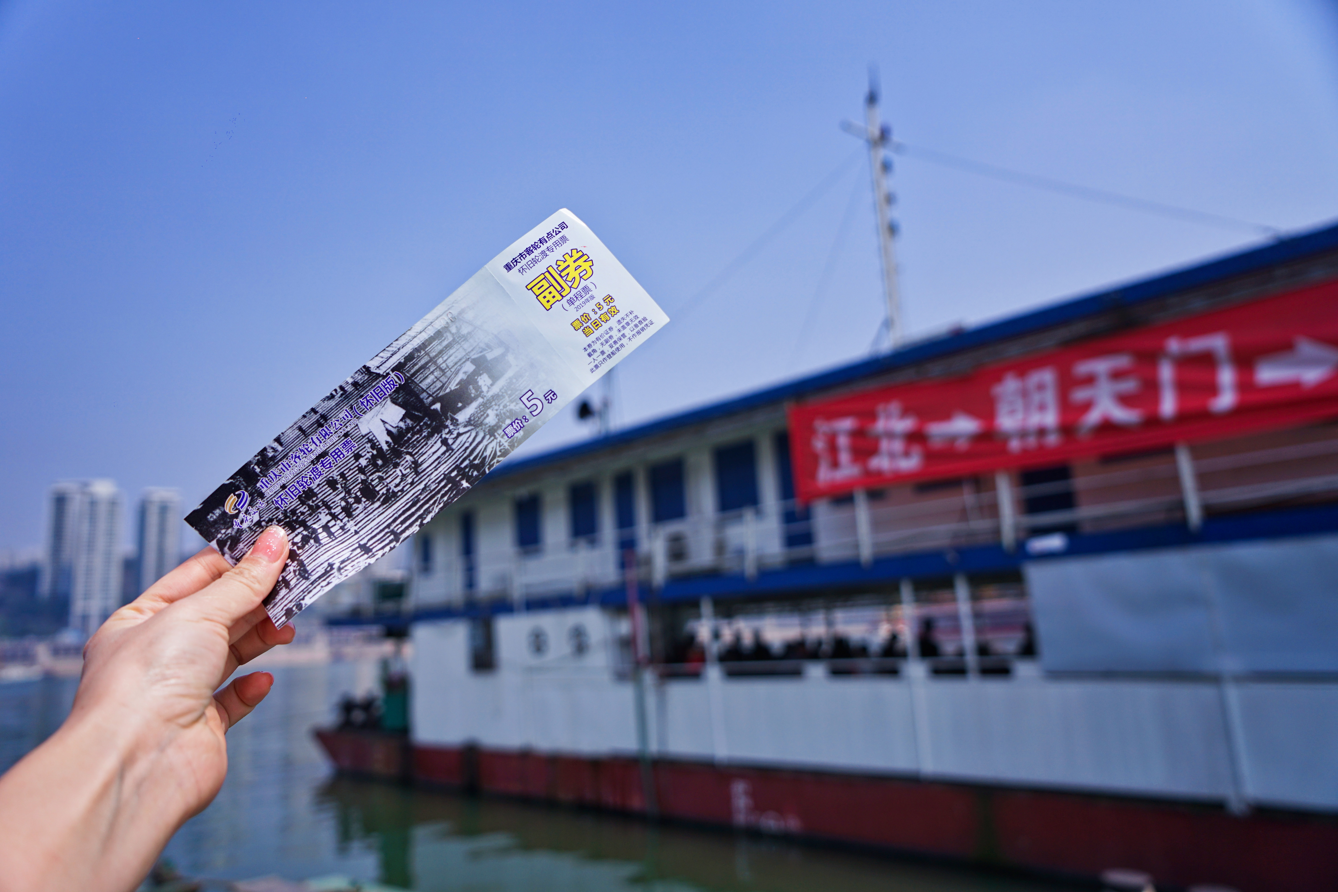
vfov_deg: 49.6
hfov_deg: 69.4
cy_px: 446
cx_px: 669
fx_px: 966
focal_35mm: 26
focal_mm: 26
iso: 100
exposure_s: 1/1600
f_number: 4
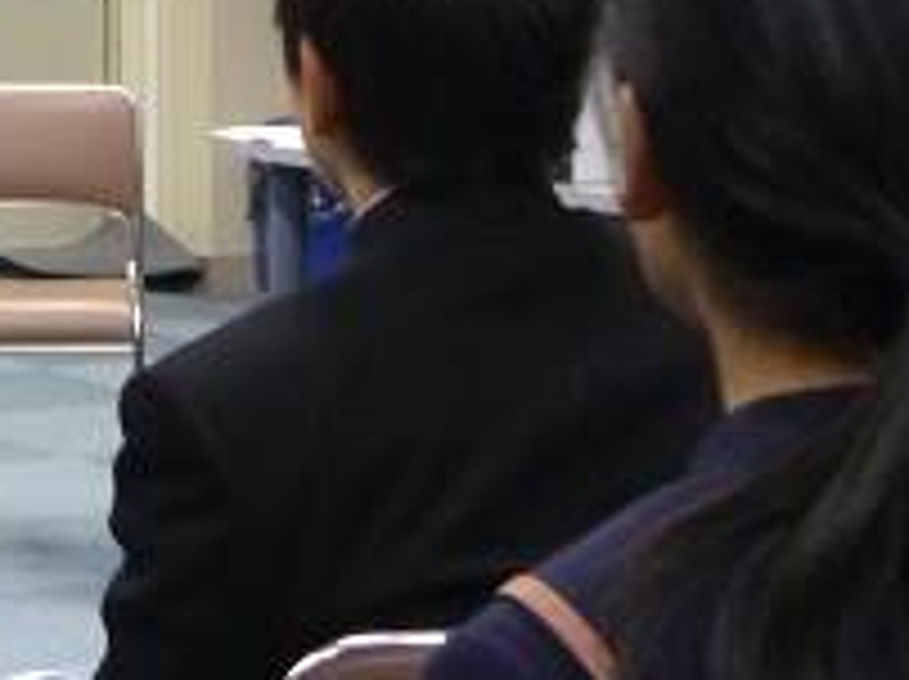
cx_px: -86
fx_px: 3960
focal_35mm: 151
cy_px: 56
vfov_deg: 9.8
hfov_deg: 12.9
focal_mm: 7.9
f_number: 4.7
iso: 400
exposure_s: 1/10
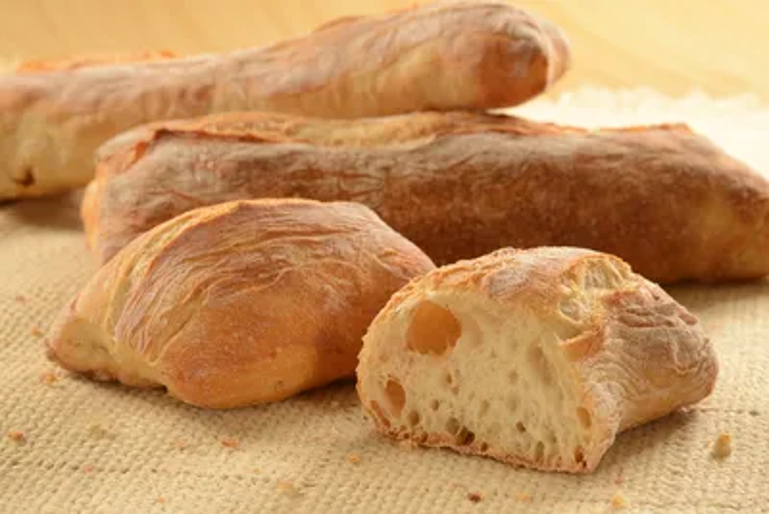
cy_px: 257
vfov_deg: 13.1
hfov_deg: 19.4
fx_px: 2244
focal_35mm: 105
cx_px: 384
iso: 100
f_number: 16
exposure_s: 1/125
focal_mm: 105
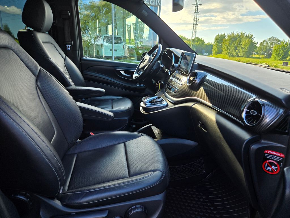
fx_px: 193
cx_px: 145
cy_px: 109
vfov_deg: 58.9
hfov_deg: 73.9
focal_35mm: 23
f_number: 1.8
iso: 80
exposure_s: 1/508
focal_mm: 5.4
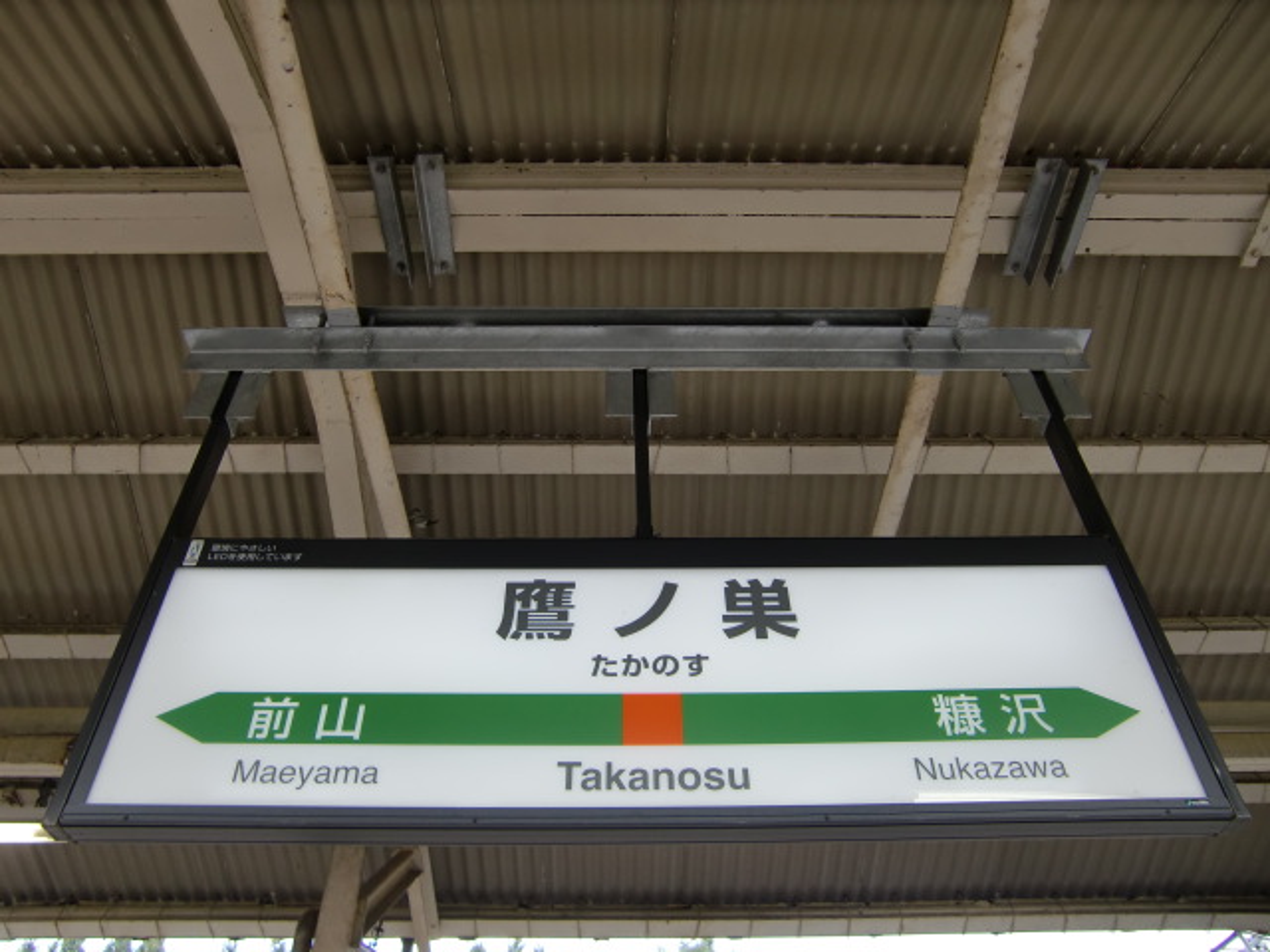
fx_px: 1027
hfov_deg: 63.4
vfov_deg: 49.7
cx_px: 635
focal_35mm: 28
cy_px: 476
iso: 64
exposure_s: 1/100
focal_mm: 4.9
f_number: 2.6
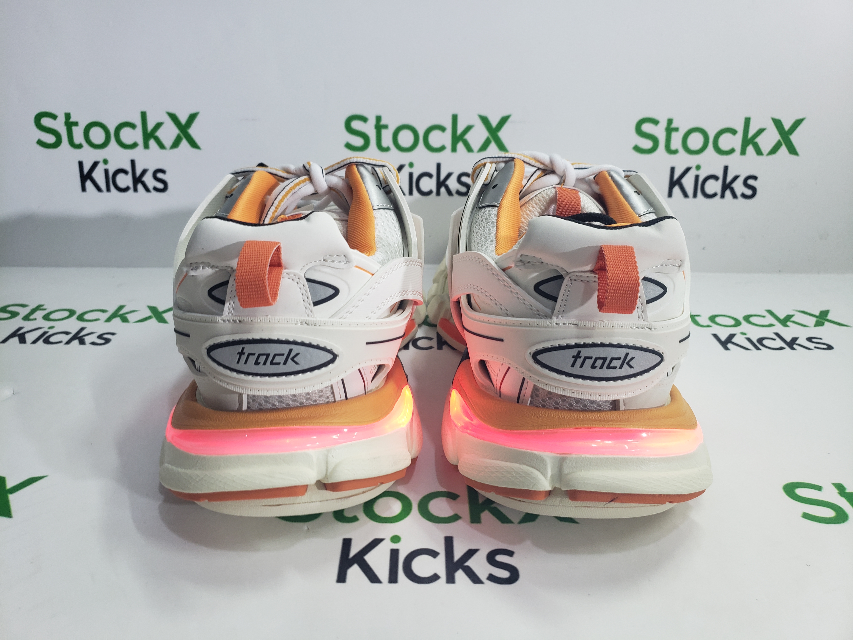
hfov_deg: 67.3
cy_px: 320
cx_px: 426
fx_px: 641
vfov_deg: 53.1
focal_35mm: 26
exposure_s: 1/50
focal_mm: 4.3
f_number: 1.5
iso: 80
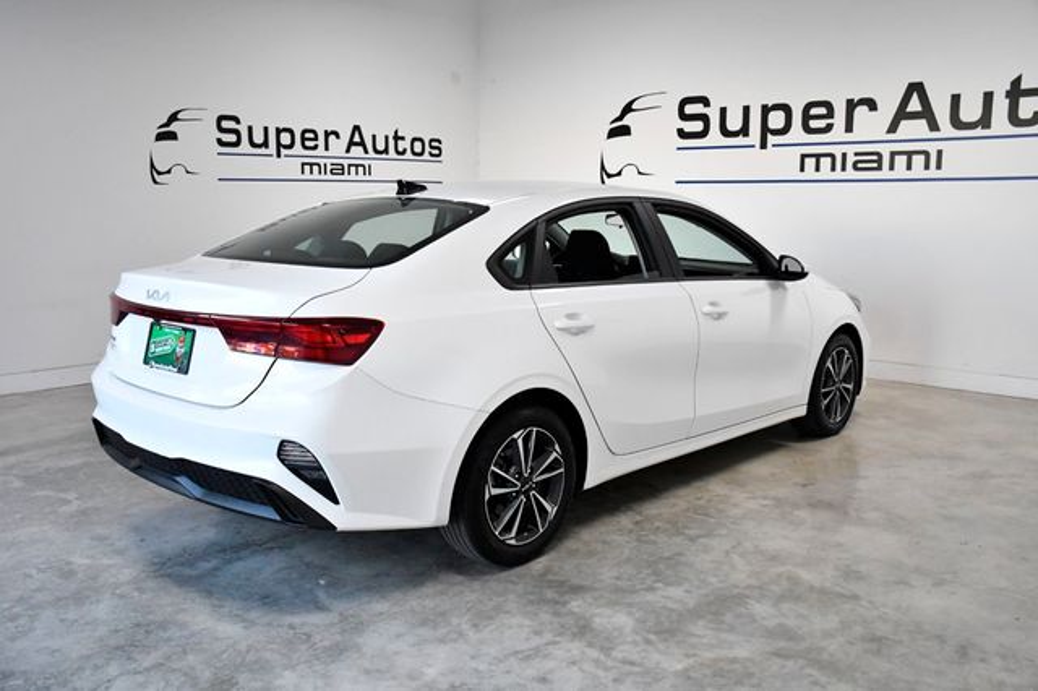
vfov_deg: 39.9
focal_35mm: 33
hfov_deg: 57.2
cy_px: 346
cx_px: 519
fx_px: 951
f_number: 4.5
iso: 2500
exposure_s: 1/1600
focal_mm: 22
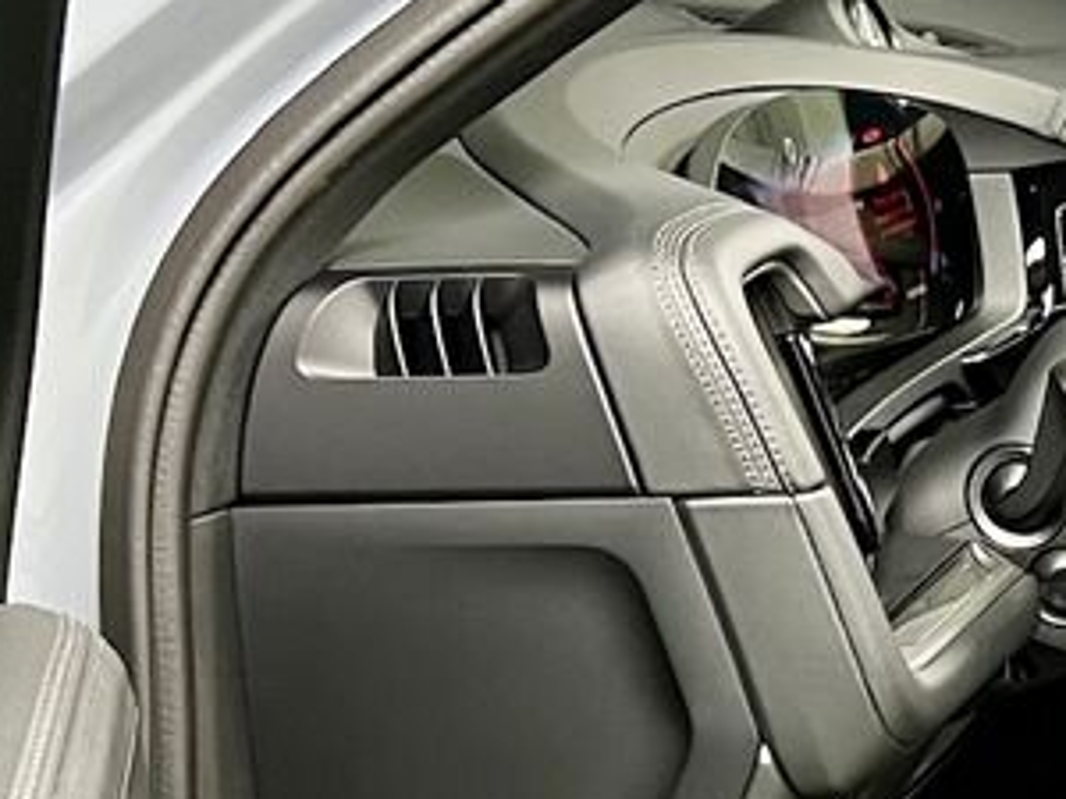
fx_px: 3203
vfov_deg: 14.1
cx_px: 1709
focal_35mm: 104
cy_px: 657
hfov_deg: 16.7
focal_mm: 5.7
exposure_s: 1/60
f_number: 1.5
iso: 320
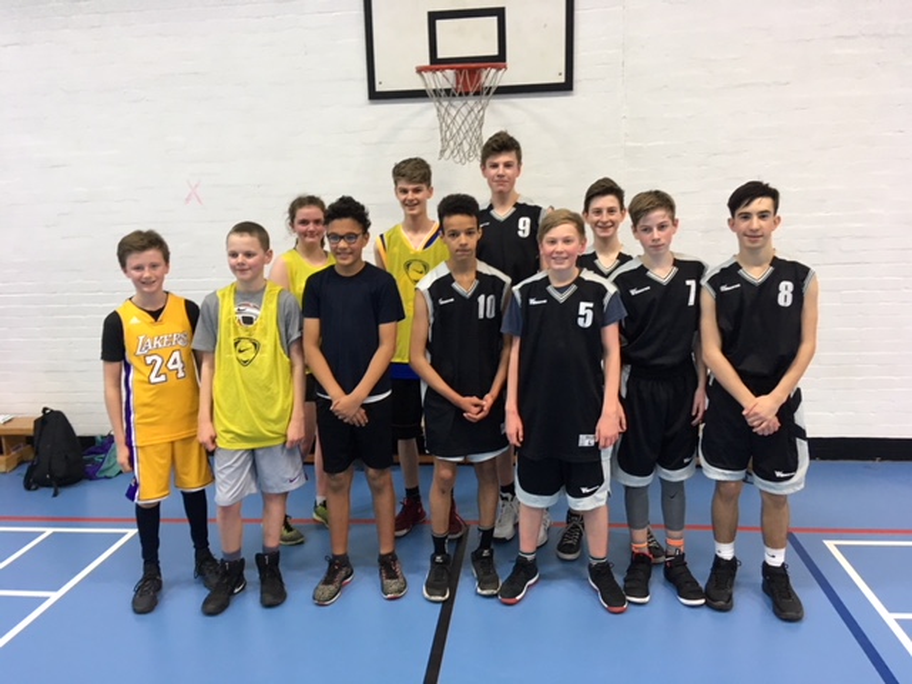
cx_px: 456
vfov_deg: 48.2
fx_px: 764
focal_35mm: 29
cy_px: 342
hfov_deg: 61.7
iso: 125
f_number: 2.2
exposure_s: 1/33
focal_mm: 4.15
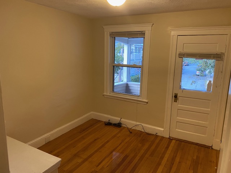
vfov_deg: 53.1
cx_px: 116
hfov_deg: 67.3
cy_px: 86
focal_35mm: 26
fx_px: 174
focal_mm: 4.25
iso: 200
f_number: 1.8
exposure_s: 1/60
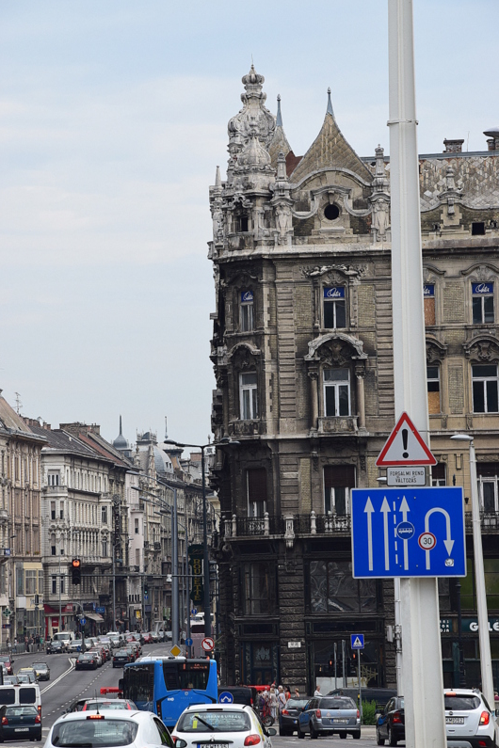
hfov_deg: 8.7
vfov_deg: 13.0
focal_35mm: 159
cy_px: 374
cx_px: 249
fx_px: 3295
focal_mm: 105
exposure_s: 1/500
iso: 400
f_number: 11
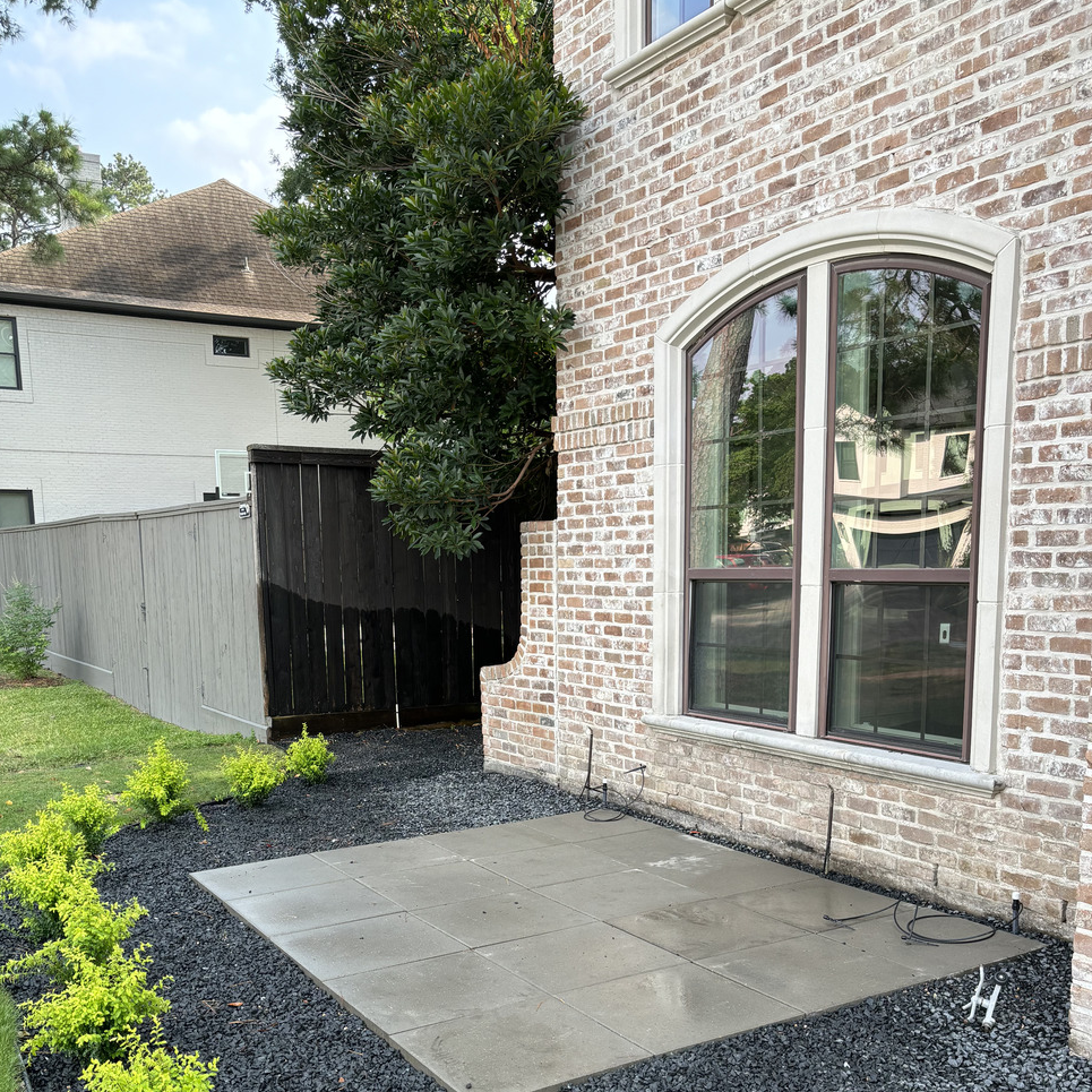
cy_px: 768
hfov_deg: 48.4
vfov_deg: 47.3
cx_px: 537
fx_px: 1213
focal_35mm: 34
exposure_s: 1/437
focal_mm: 5.96
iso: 50
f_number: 1.6
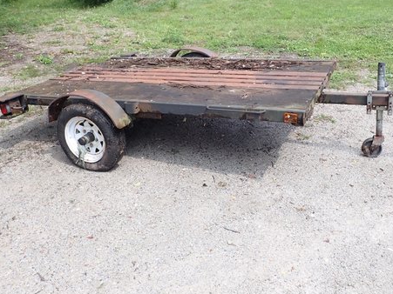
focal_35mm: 35
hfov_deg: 52.1
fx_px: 397
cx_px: 245
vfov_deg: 40.5
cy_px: 115
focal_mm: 4.5
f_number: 2.8
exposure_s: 1/500
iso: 100
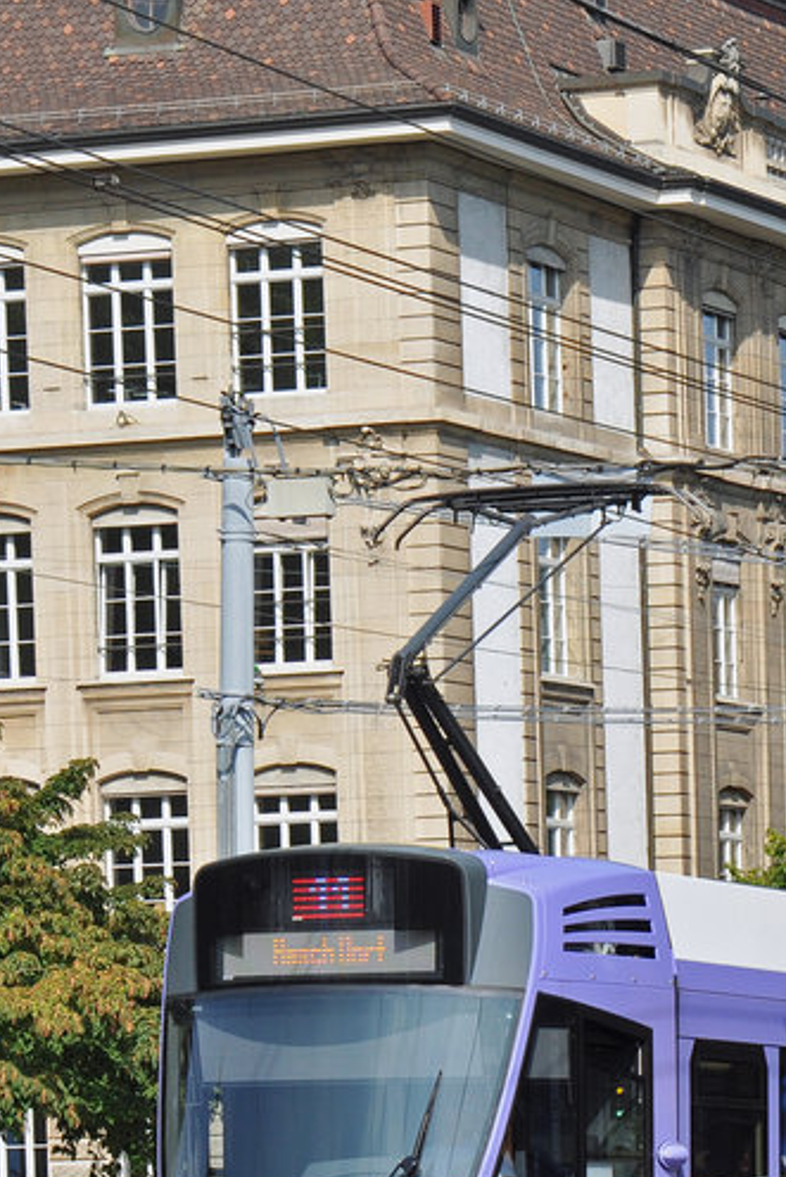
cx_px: 1090
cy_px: 901
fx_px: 5694
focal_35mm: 174
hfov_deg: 7.8
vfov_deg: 11.8
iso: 250
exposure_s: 1/1000
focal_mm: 48
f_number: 6.3
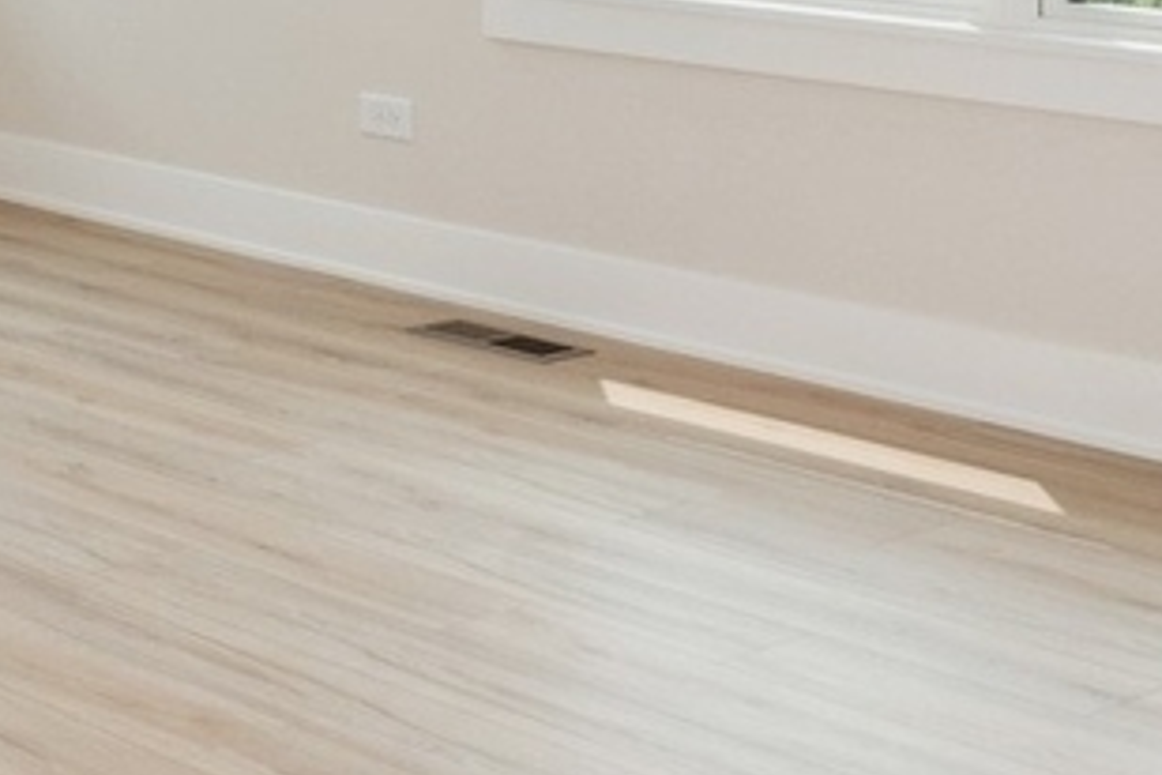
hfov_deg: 20.5
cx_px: -423
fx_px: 2872
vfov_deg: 14.4
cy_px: -361
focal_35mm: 89
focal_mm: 17
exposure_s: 1/250
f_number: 9
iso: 800
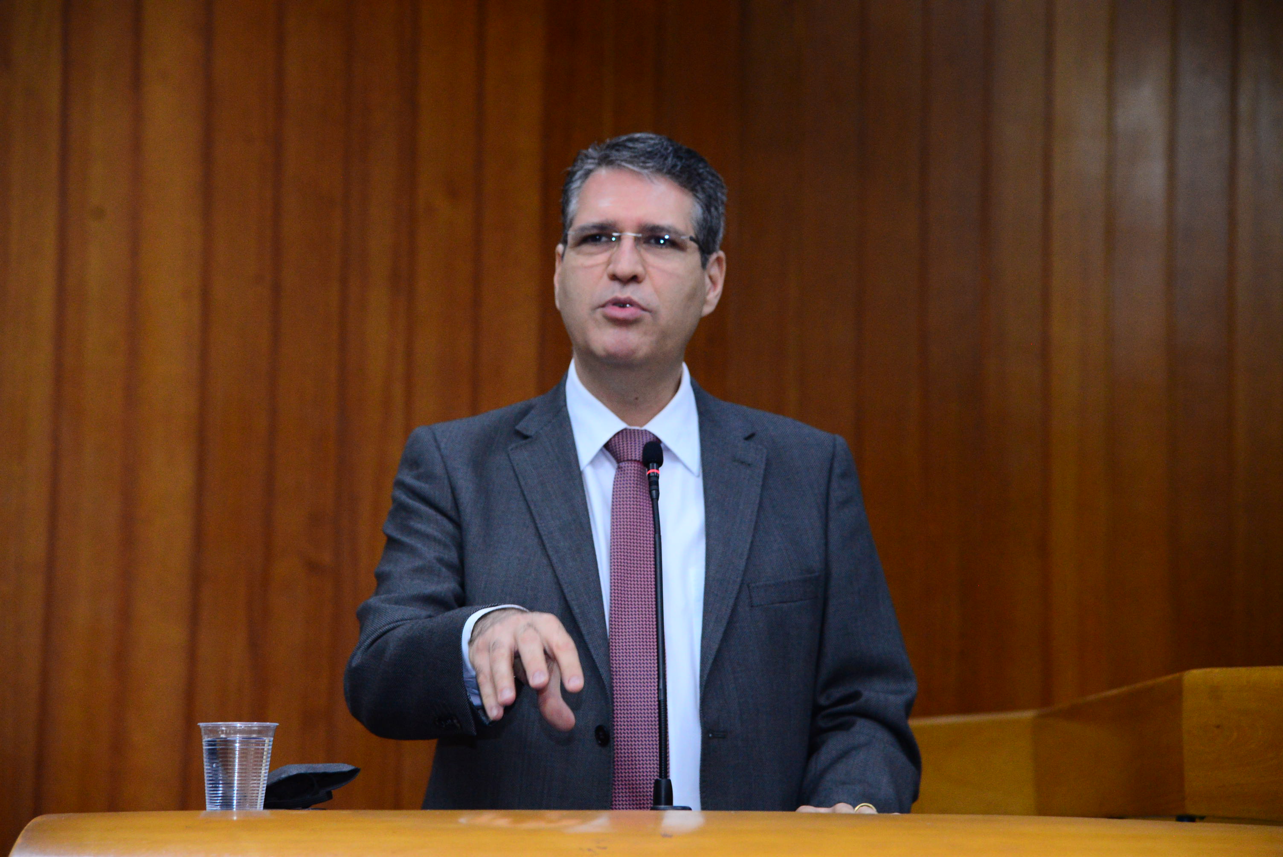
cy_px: 428
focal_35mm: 110
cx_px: 642
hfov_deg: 18.6
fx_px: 3922
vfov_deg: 12.5
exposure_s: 1/125
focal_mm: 110
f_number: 5
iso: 3200
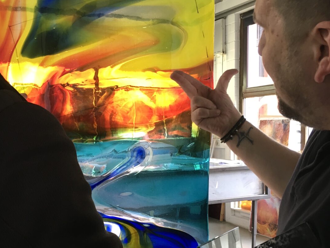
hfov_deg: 41.1
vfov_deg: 31.4
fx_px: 438
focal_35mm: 46
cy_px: 156
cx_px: 135
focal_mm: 4.15
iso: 100
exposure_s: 1/33
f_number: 2.2
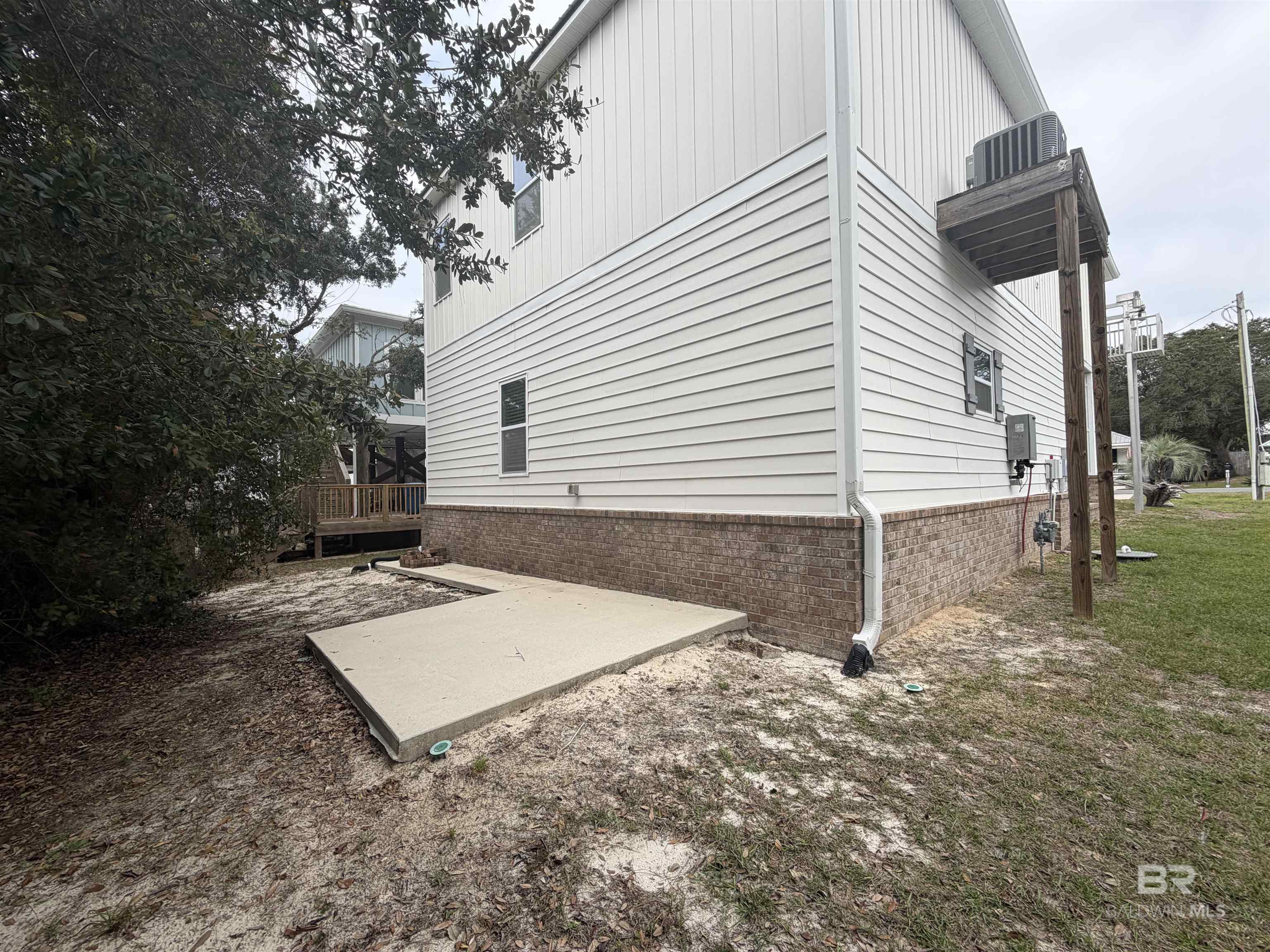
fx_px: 514
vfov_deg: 85.7
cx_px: 635
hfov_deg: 102.1
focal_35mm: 14
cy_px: 476
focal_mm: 2.22
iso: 40
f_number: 2.2
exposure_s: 1/770
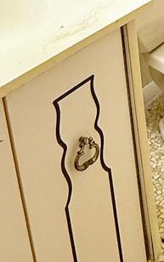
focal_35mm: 74
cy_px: -86
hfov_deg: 15.9
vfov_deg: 24.1
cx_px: 258
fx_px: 528
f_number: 2.2
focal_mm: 2.22
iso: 200
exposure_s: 1/60
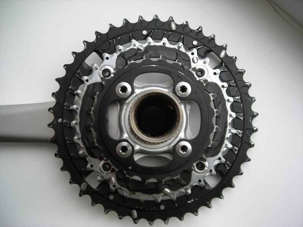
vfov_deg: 37.7
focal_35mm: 38
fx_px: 333
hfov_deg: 49.0
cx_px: 152
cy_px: 114
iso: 50
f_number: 3.2
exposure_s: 1/46.7
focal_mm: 6.3
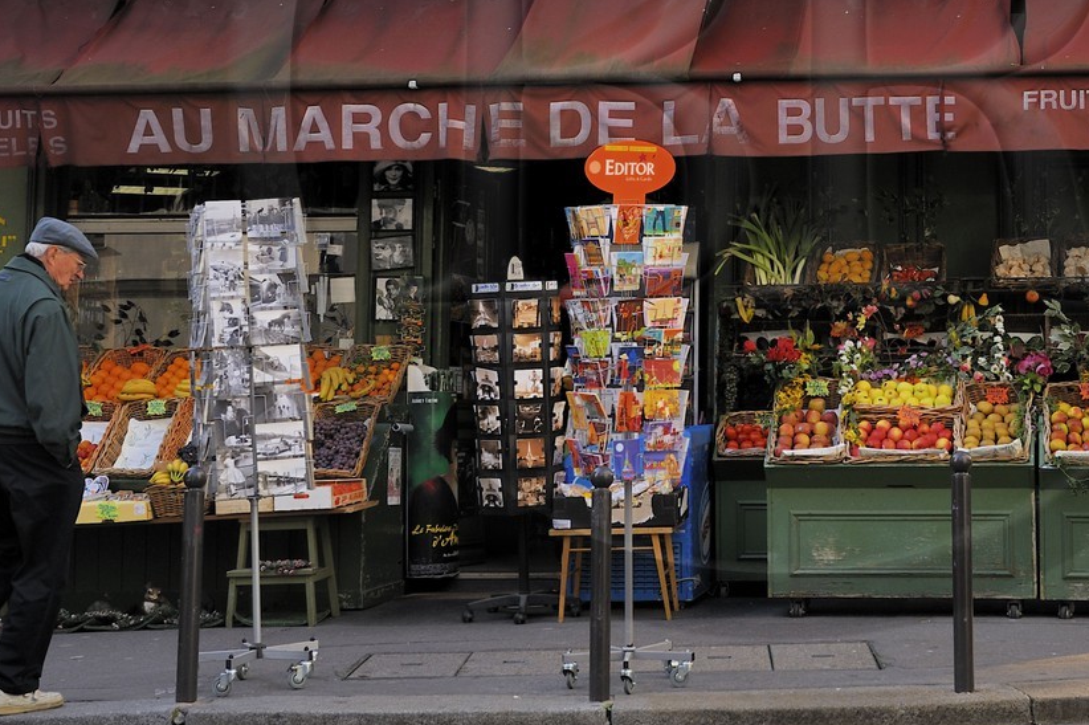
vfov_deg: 18.1
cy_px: 86
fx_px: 2237
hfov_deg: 27.1
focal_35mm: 74
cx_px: 778
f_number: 10
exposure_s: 1/125
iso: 400
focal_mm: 38
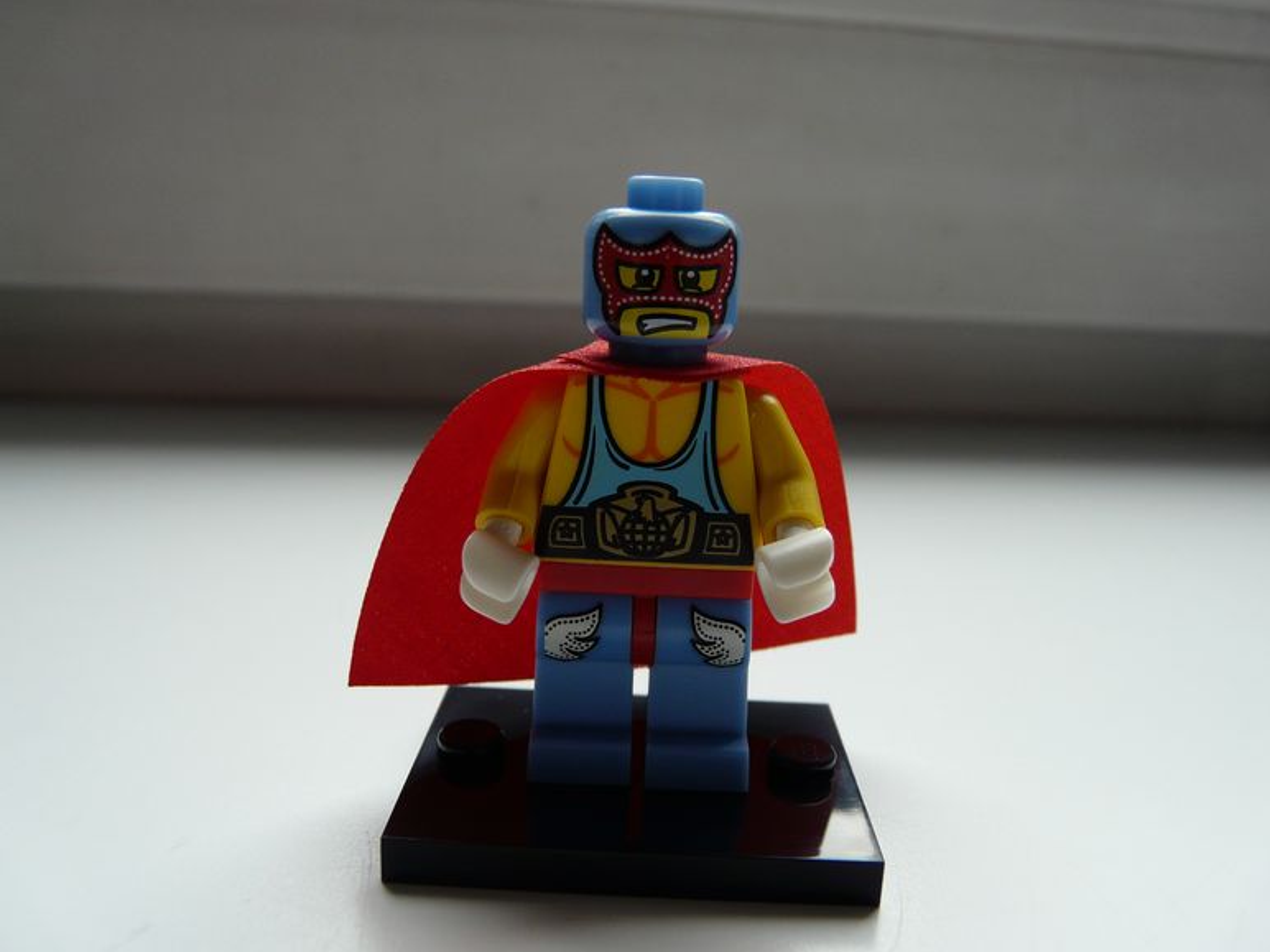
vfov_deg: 48.2
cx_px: 645
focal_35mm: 29
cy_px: 487
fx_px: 1064
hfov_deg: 61.7
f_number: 2.8
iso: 100
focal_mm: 4.6
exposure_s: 1/80
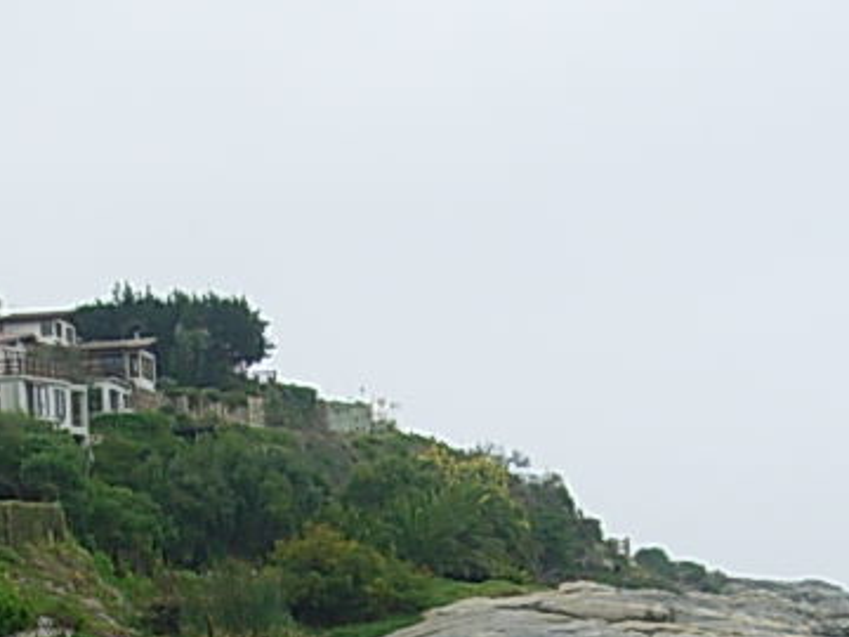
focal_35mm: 128
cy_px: 805
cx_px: 321
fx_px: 3139
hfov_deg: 15.4
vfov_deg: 11.3
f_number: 3.1
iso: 50
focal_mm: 7.5
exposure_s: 1/384
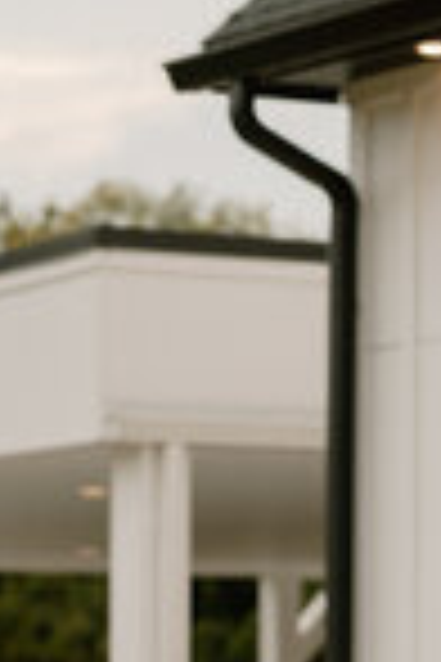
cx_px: -54
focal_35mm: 204
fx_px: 3748
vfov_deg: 9.9
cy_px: 806
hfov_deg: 6.7
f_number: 2
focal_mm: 50
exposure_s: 1/1600
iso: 100
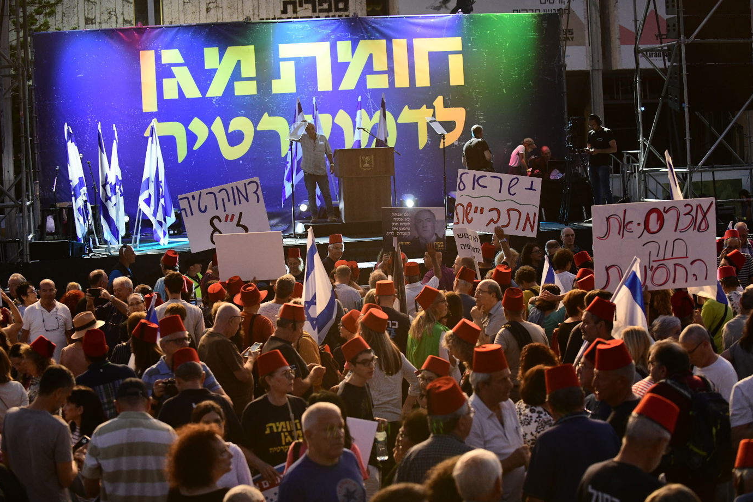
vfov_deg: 19.2
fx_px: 1485
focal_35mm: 71
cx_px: 379
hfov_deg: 28.5
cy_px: 252
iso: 4000
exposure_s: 1/500
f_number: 3.5
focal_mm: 70
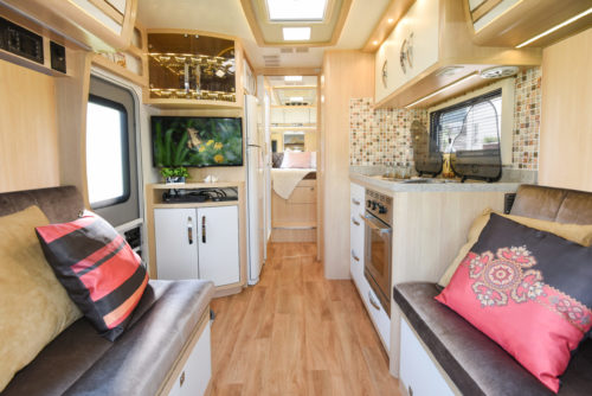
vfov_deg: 73.8
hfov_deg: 96.7
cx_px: 296
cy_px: 198
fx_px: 263
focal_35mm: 16
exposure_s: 1/100
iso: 800
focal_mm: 16
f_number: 5.6
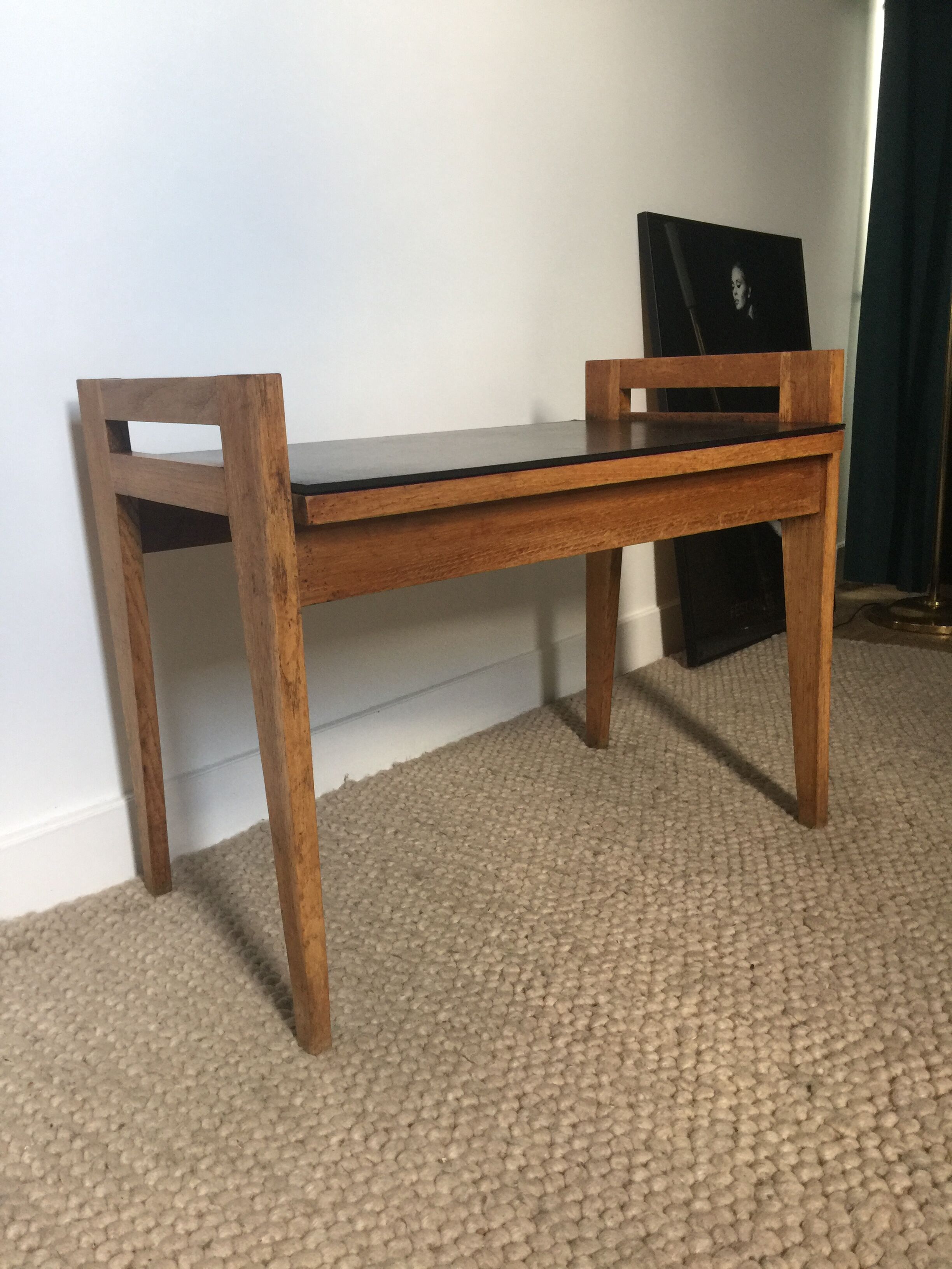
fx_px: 1063
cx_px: 476
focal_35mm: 29
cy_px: 634
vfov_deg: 61.7
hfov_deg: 48.2
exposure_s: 1/33
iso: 64
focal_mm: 4.15
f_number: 2.2
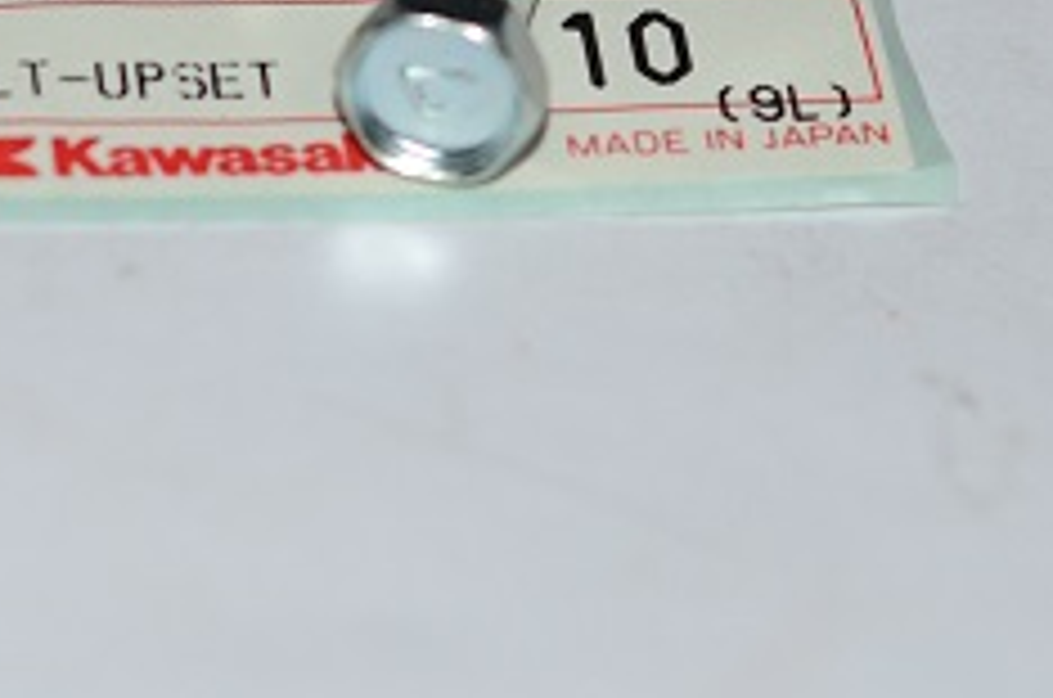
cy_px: 38
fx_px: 5984
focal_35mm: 205
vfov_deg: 6.7
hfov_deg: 10.0
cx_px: 360
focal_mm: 50
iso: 100
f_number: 2.8
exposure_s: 1/60
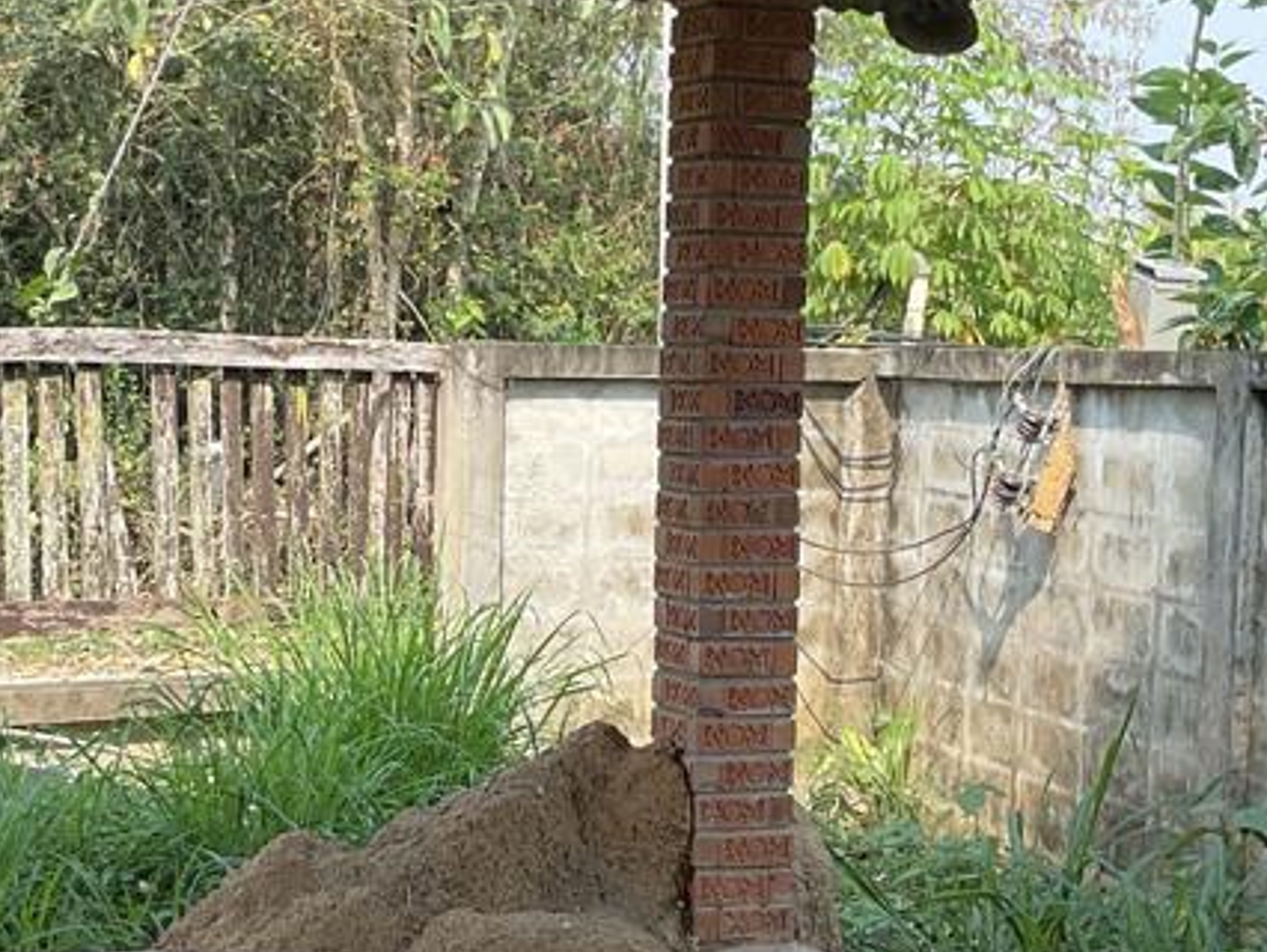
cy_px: 434
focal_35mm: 78
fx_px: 2857
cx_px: 406
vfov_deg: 18.9
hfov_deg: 24.9
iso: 16
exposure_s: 1/406
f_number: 1.8
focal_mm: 3
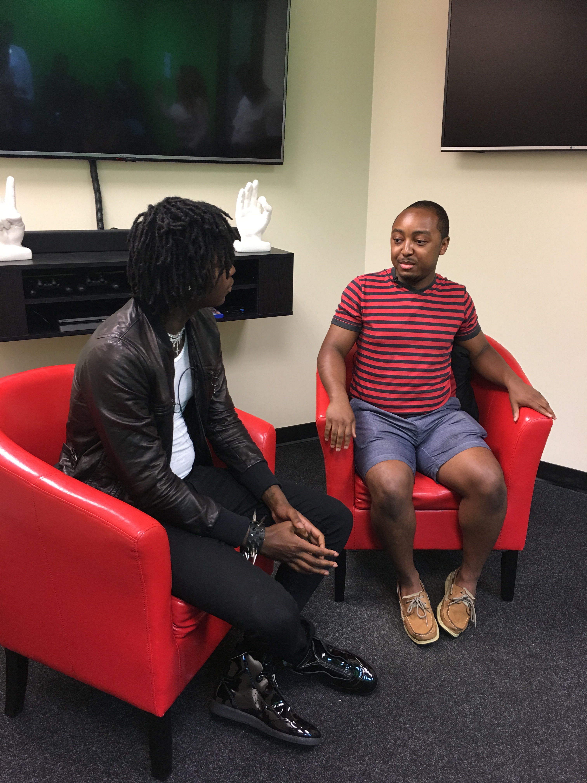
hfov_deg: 48.2
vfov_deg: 61.7
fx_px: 656
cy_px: 392
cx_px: 294
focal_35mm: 29
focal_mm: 4.15
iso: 50
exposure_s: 1/15
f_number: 2.2
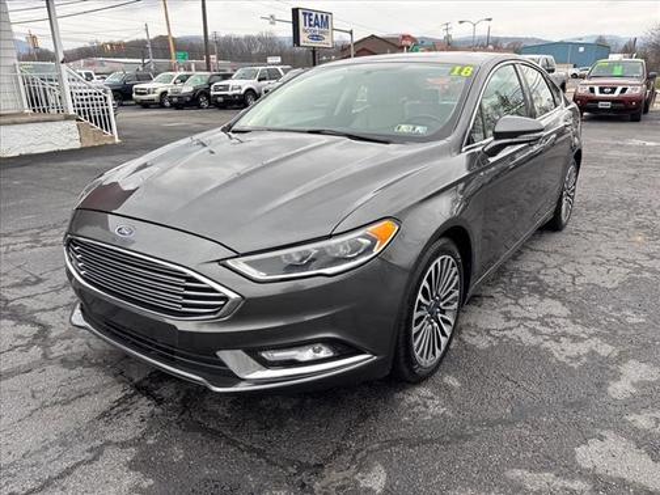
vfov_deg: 53.1
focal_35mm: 26
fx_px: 496
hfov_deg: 67.3
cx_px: 330
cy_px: 248
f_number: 1.6
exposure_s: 1/525
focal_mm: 5.96
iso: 50
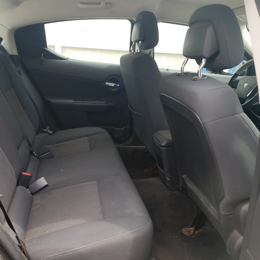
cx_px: 105
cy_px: 129
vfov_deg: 52.5
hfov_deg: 52.2
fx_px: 263
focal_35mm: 31
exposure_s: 1/294
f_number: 1.5
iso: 50
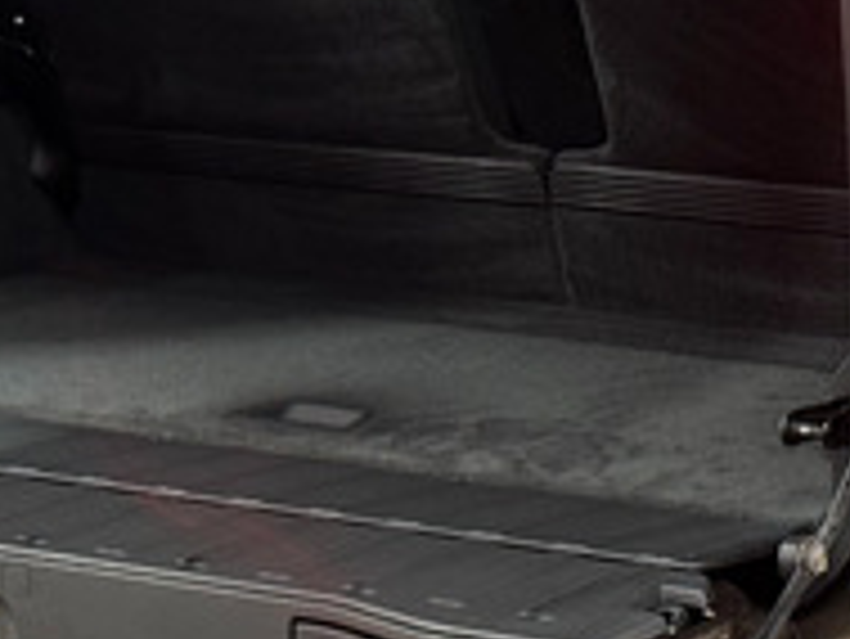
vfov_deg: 9.8
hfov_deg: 13.0
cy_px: 306
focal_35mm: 152
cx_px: 616
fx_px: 3735
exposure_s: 1/35
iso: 400
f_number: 1.8
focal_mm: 6.86
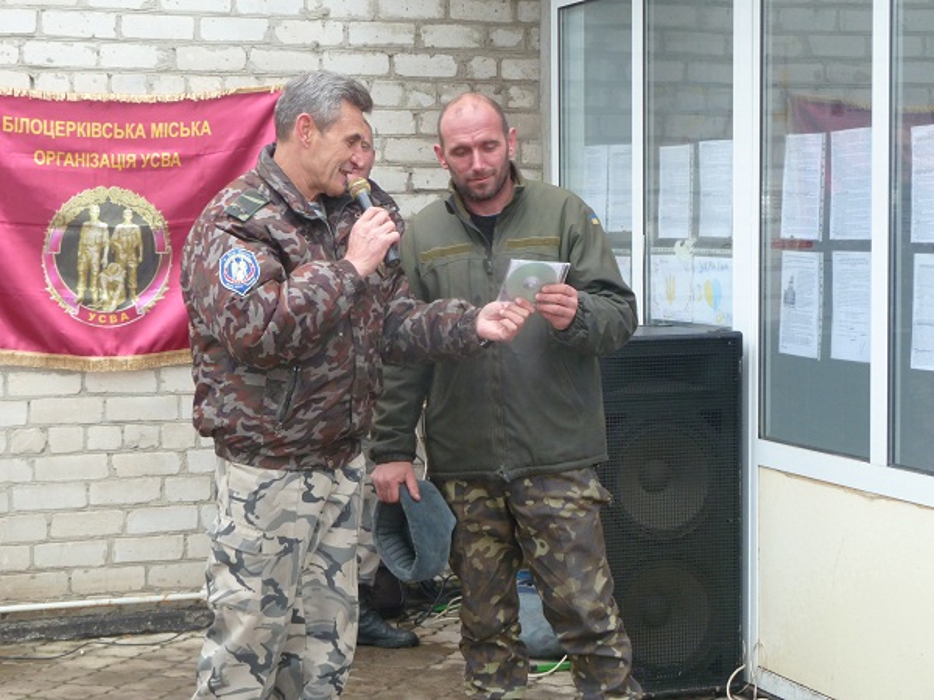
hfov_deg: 25.0
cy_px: 350
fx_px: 2105
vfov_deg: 18.9
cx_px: 467
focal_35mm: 78
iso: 160
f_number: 4.2
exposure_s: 1/40
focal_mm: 12.8
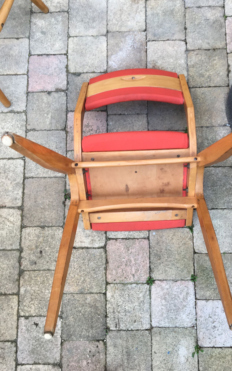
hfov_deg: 40.5
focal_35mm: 31
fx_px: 314
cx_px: 135
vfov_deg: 61.2
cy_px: 187
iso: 32
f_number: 2.2
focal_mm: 4.15
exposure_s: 1/50
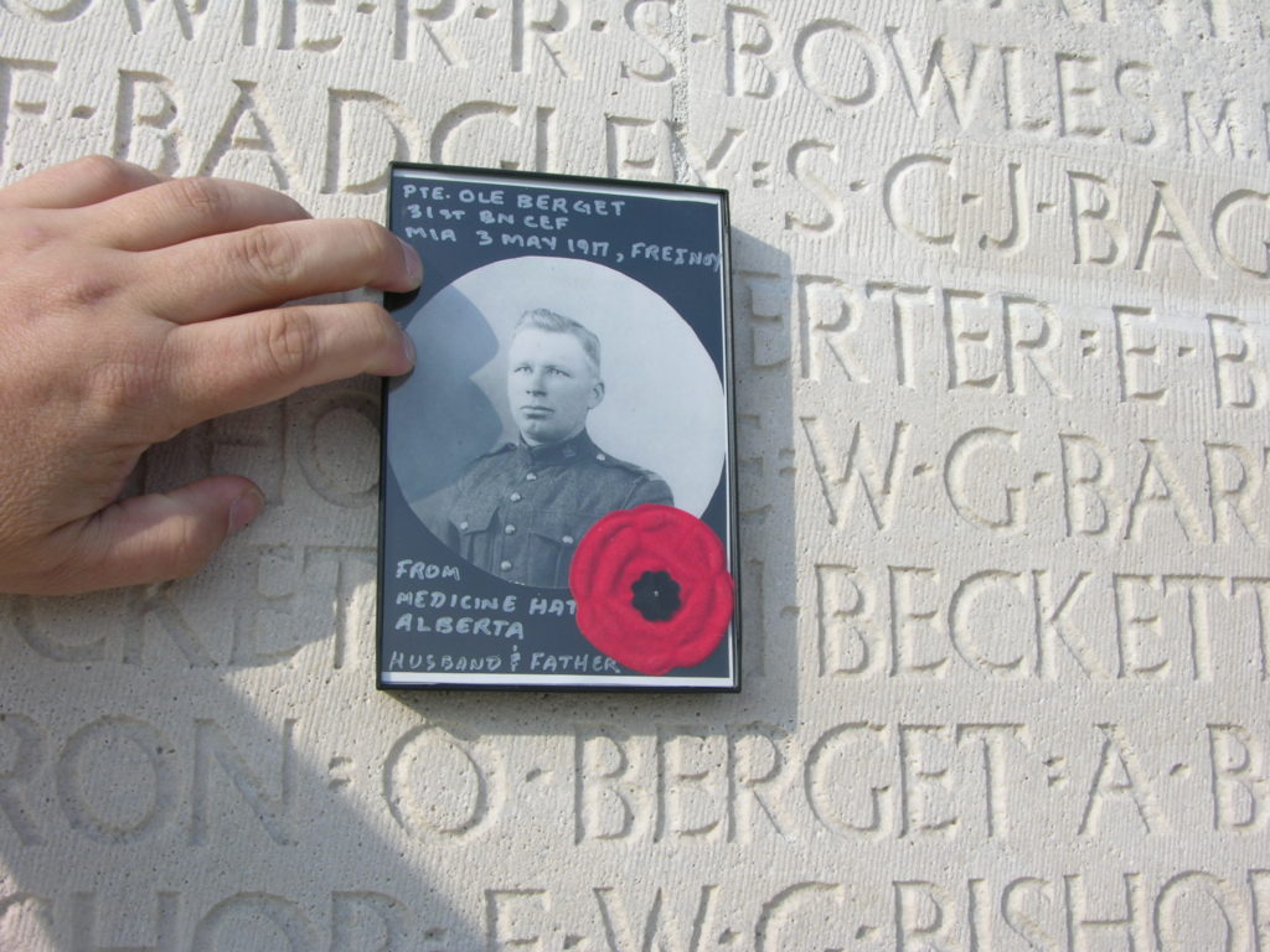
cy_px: 476
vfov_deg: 34.3
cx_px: 635
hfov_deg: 44.8
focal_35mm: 42
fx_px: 1541
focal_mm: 10.7
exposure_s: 1/182
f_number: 7.3
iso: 50
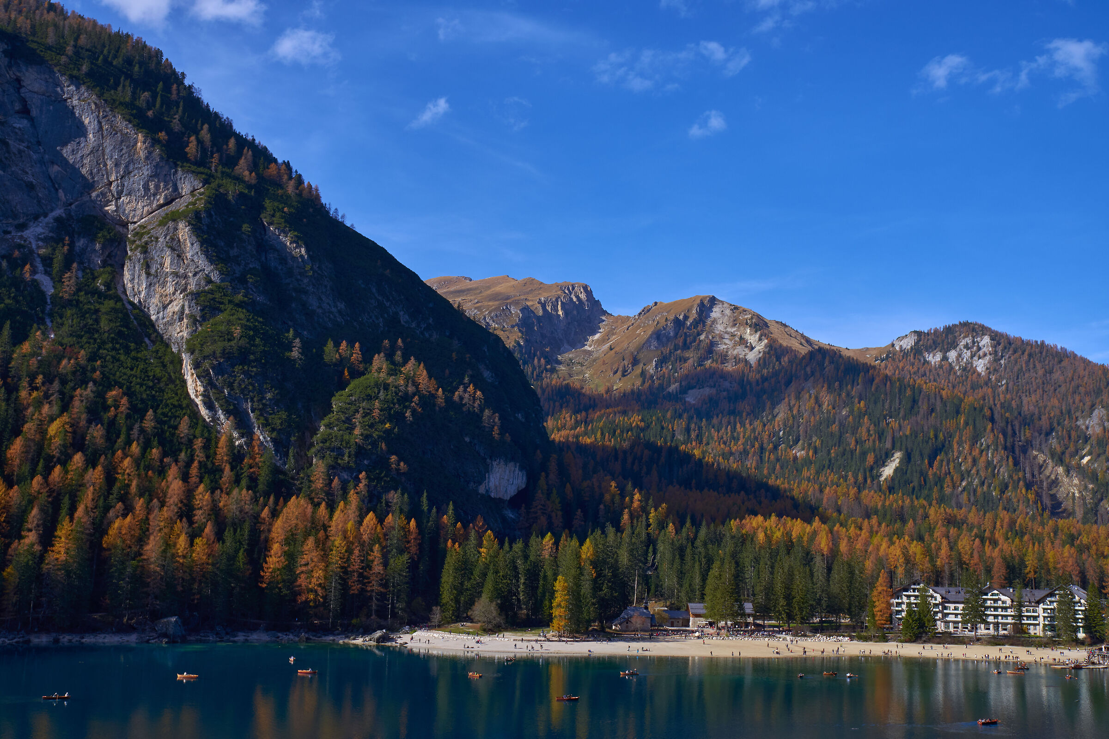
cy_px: 370
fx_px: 1078
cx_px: 554
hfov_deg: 54.4
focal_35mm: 35
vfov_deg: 37.9
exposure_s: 1/400
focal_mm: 23
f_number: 7.1
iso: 250
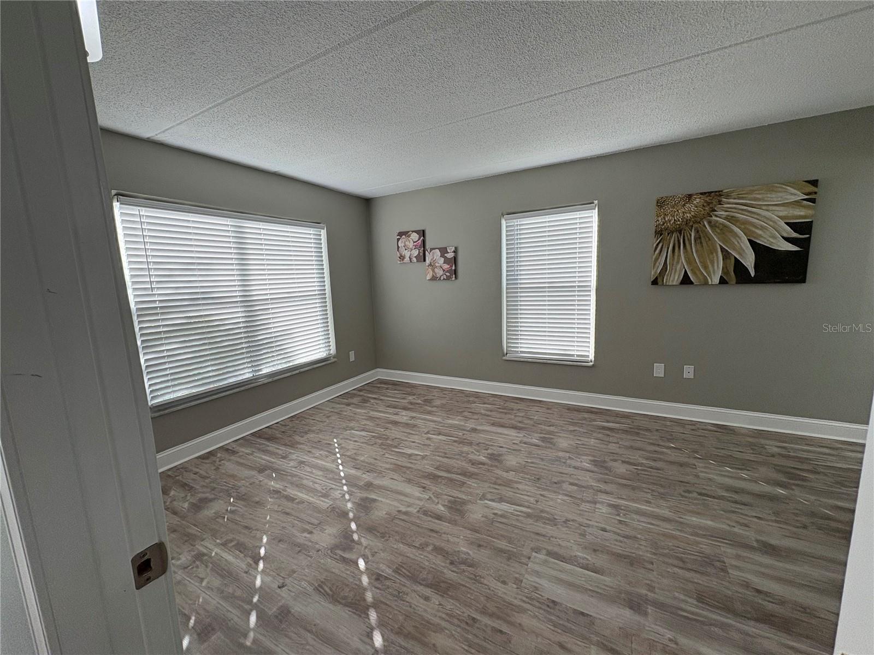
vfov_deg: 85.7
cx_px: 437
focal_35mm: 14
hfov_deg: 102.1
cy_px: 328
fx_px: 353
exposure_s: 1/120
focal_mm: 2.22
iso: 64
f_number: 2.2
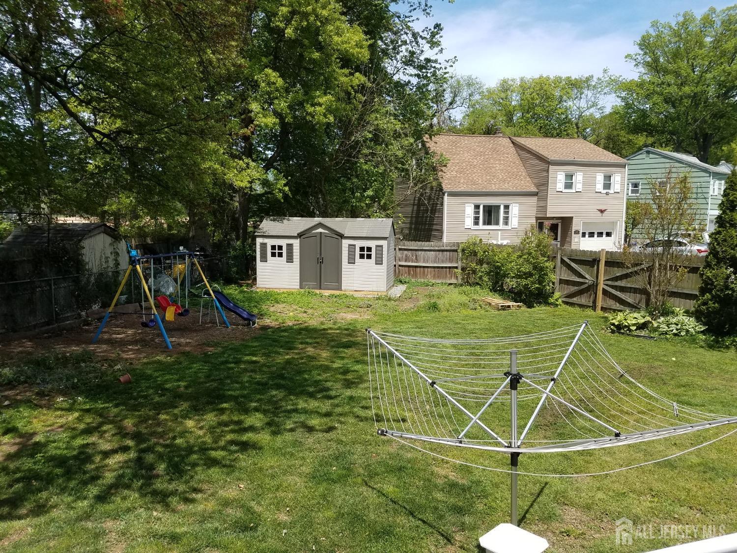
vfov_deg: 53.1
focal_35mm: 26
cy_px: 276
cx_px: 368
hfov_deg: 67.3
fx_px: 554
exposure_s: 1/1536
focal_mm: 4.2
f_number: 1.7
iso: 40
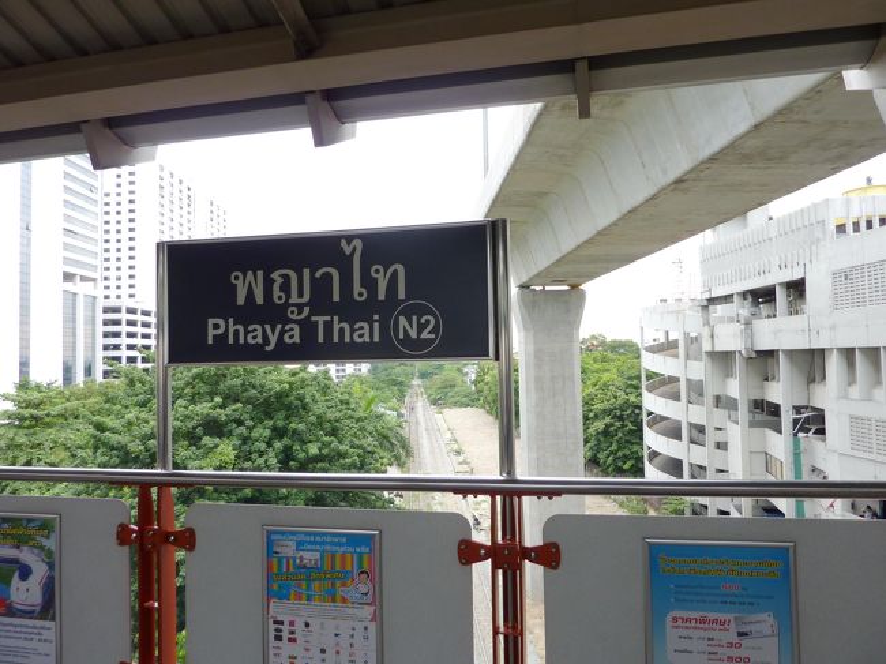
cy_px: 332
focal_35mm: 25
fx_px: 640
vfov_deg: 54.8
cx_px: 443
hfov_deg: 69.4
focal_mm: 4.1
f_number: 3.3
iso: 80
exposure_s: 1/60
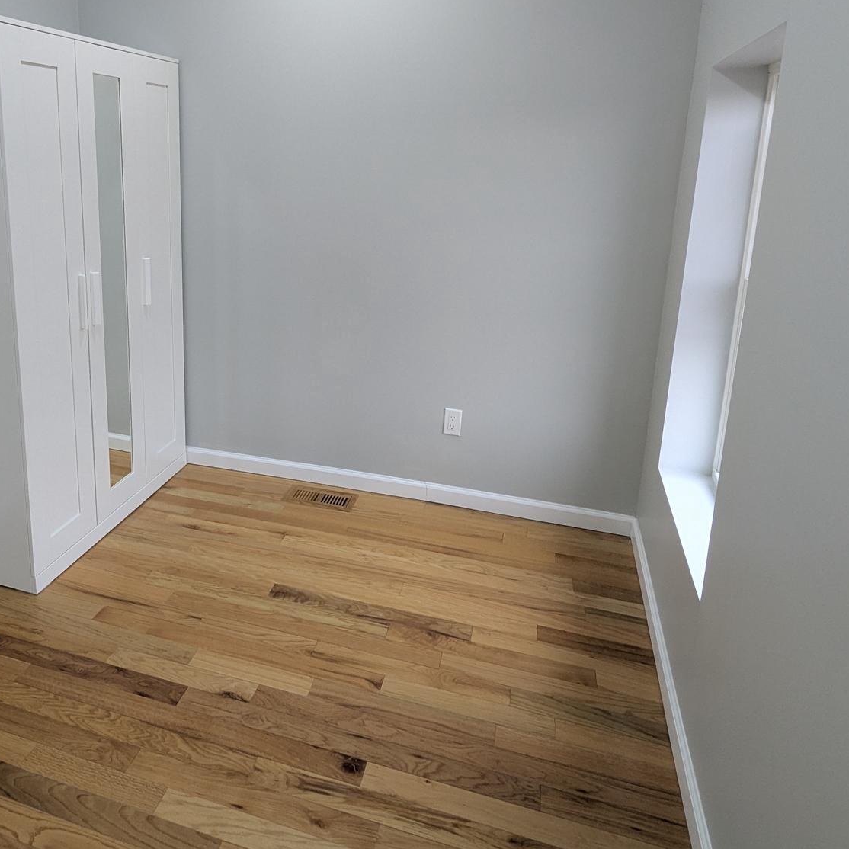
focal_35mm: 26
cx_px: 261
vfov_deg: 60.1
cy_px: 313
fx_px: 721
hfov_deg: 59.1
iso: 60
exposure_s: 1/30
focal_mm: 2.35
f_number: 2.2
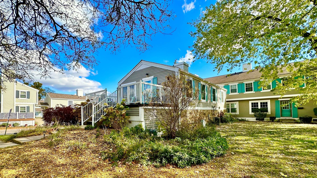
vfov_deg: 66.3
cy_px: 109
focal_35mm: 16
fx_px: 134
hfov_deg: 99.3
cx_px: 151
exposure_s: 1/600
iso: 40
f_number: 2.2
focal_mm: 2.22
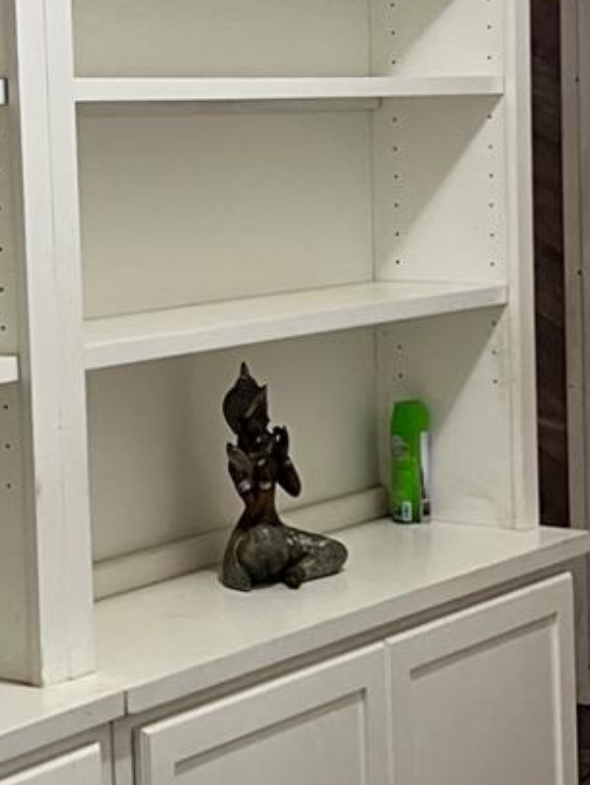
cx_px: 229
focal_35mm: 96
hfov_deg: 15.4
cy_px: 247
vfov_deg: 20.3
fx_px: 2179
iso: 200
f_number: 1.5
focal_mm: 5.7
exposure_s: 1/60
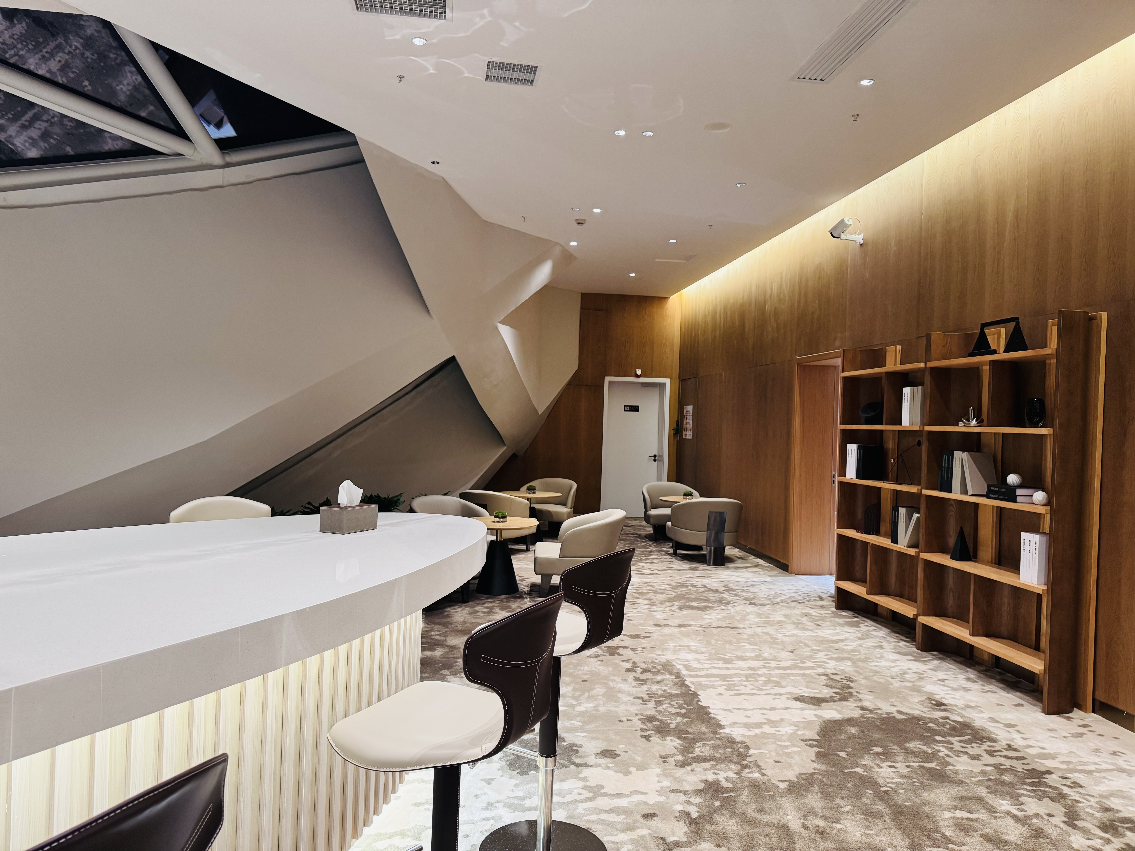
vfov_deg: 56.8
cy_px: 426
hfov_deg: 71.6
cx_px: 568
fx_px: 787
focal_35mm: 24
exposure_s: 1/50
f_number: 1.78
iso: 250
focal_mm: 6.76
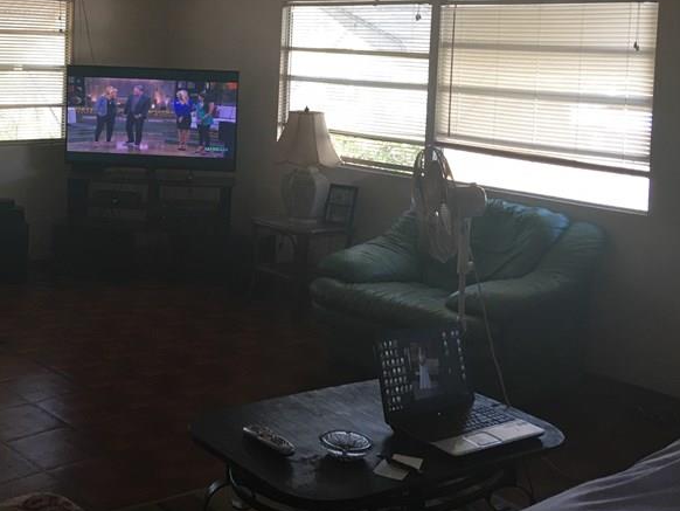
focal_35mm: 51
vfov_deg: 28.0
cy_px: 104
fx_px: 1002
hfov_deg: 36.6
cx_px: 167
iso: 32
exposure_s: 1/15
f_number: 2.2
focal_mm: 4.15
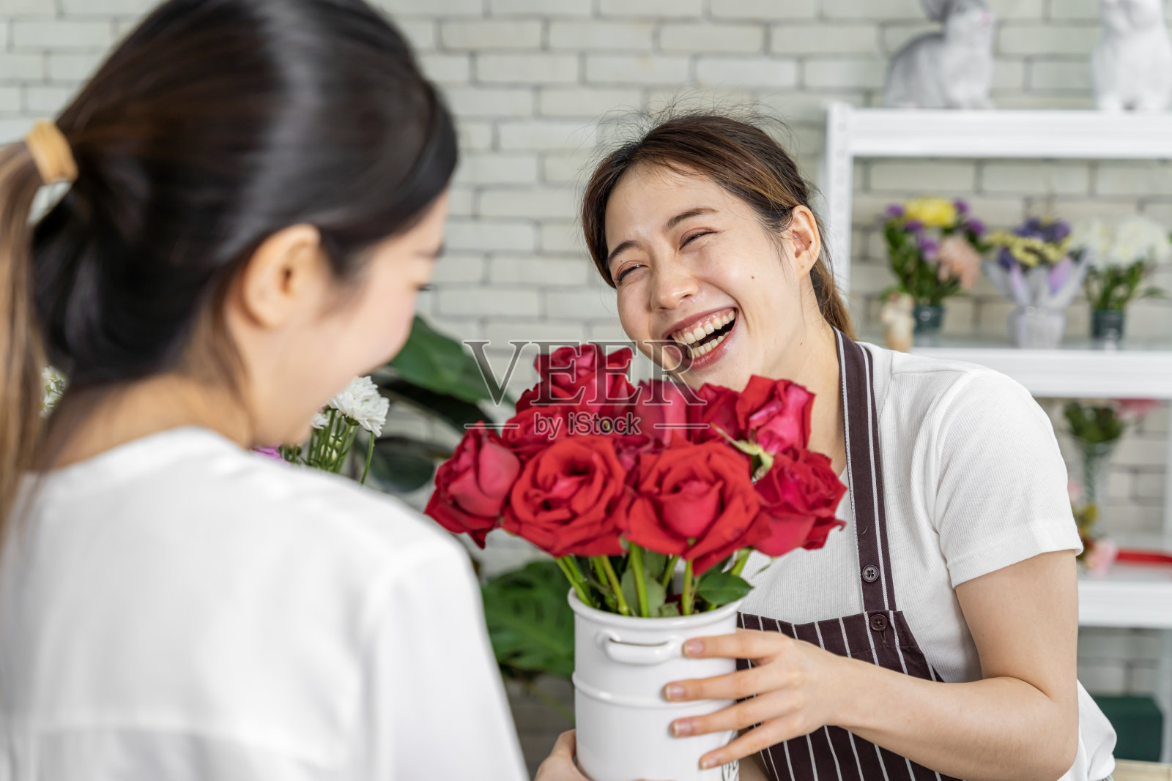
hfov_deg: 30.4
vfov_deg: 20.5
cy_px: 390
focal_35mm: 66
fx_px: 2158
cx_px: 586
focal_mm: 66.3
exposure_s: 1/250
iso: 400
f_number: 4
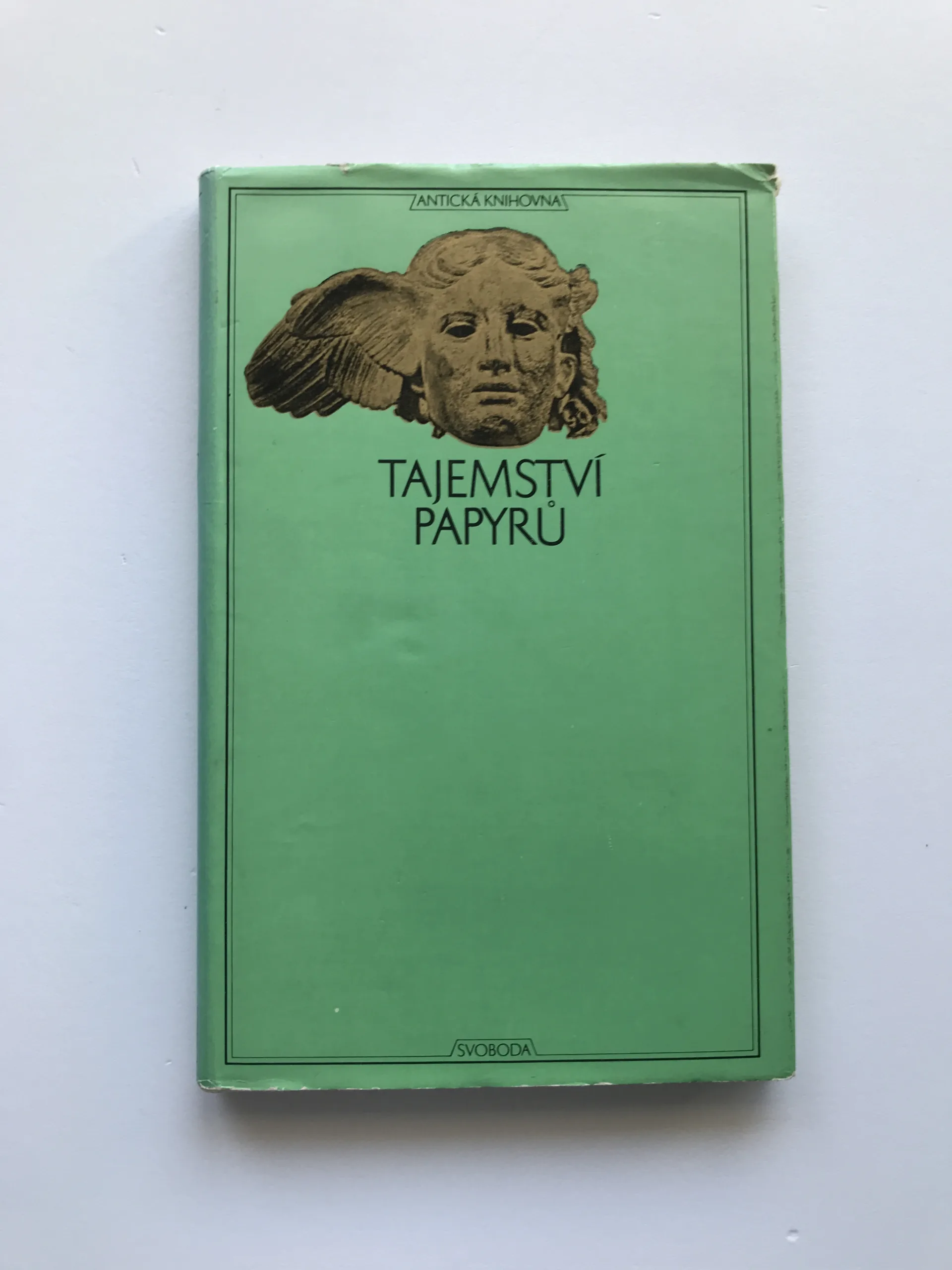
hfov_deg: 49.7
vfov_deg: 63.4
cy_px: 635
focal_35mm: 28
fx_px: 1027
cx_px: 476
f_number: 1.8
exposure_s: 1/50
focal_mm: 3.99
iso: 25
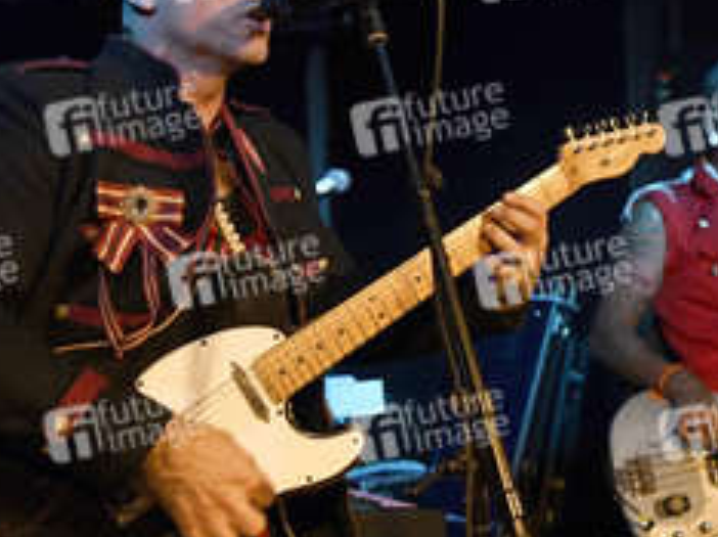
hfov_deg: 30.6
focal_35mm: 63
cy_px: 196
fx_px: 1305
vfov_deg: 23.2
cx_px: 471
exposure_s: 1/200
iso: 2500
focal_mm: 23
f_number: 3.2
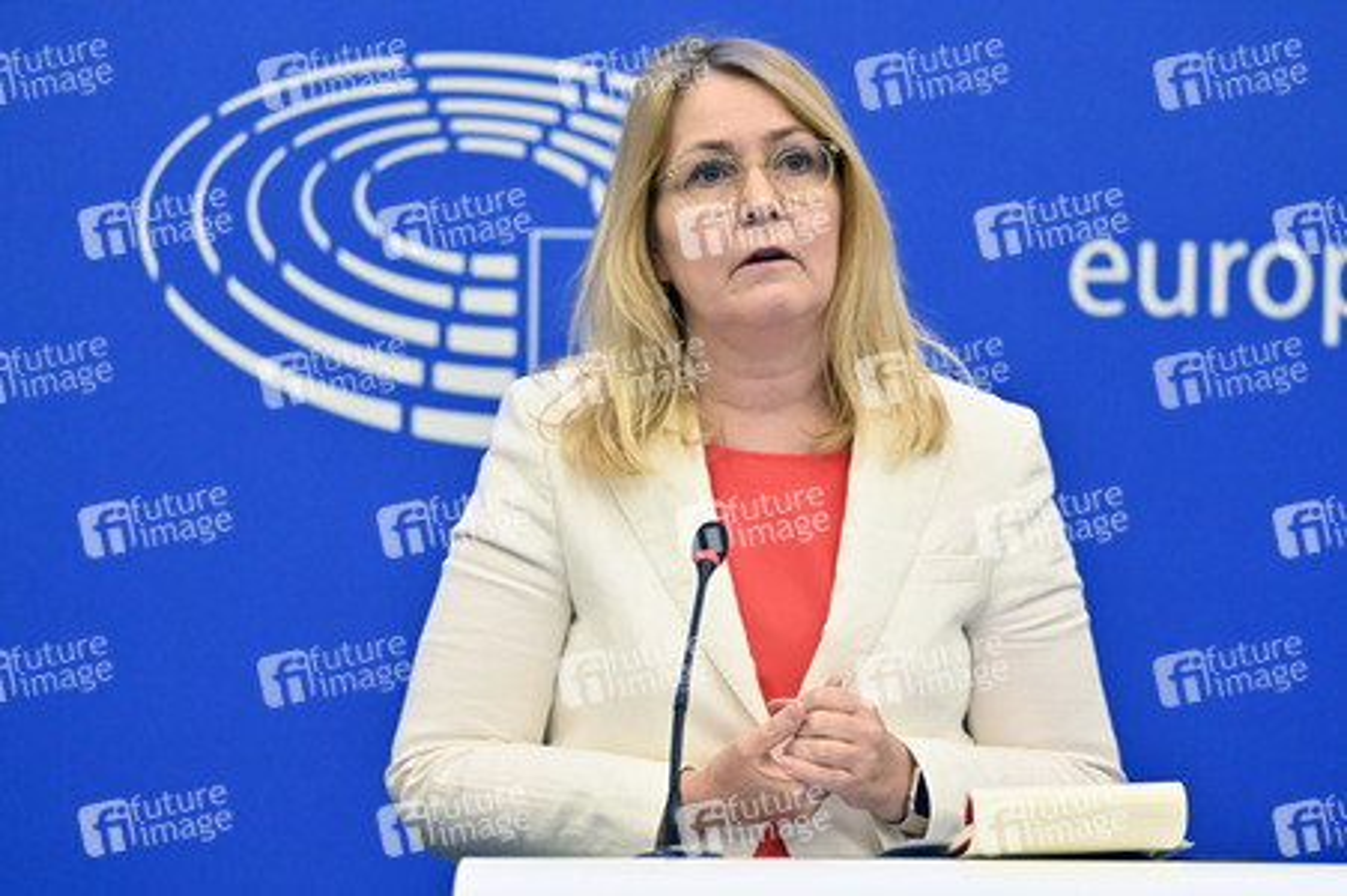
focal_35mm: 185
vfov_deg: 7.4
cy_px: 448
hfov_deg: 11.1
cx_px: 674
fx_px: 6917
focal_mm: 185
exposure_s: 1/640
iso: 10000
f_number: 5.3
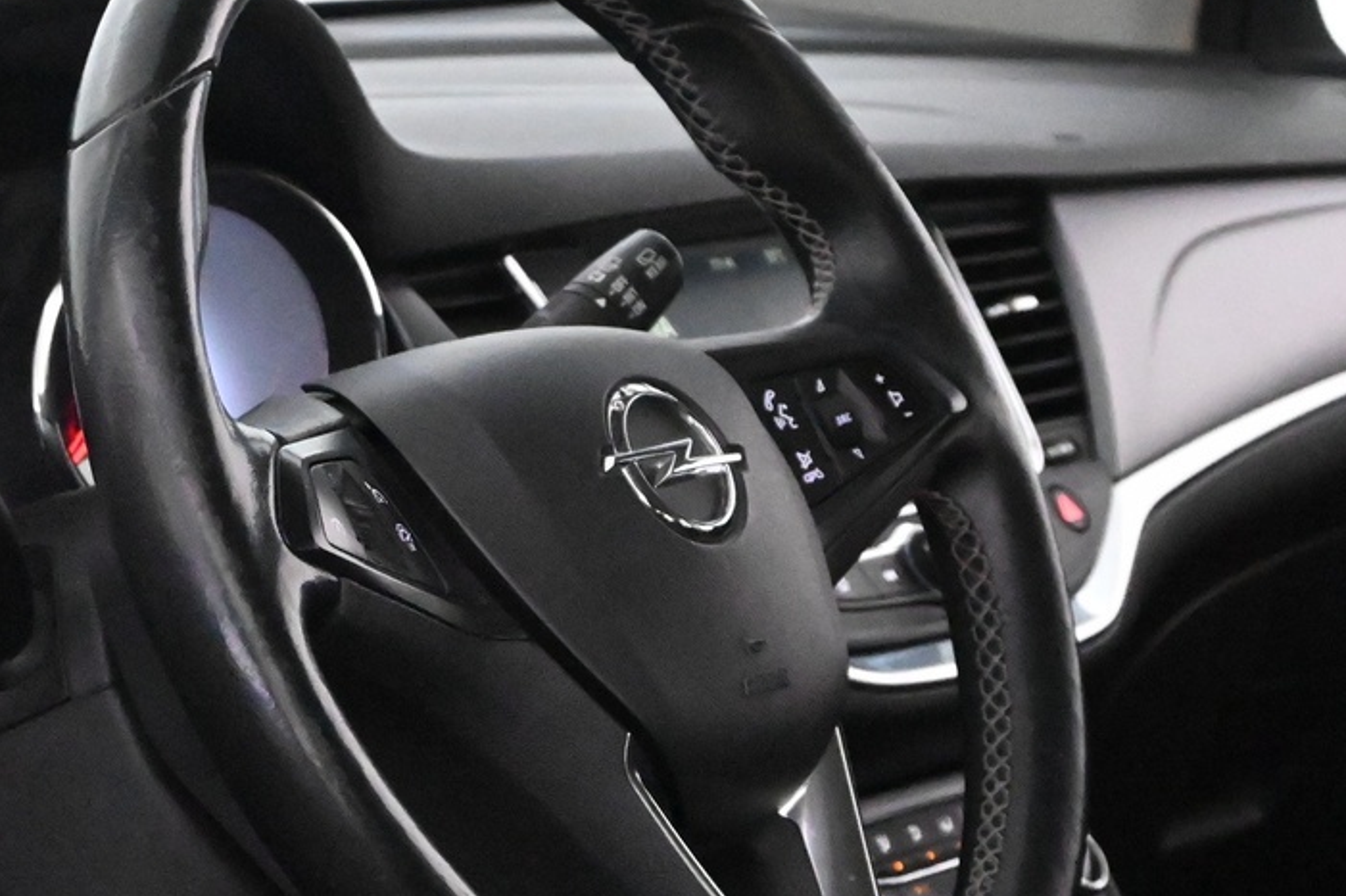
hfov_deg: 13.8
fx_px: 5575
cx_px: 803
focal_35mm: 149
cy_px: 489
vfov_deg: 9.2
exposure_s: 1/60
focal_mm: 43
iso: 14400
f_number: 6
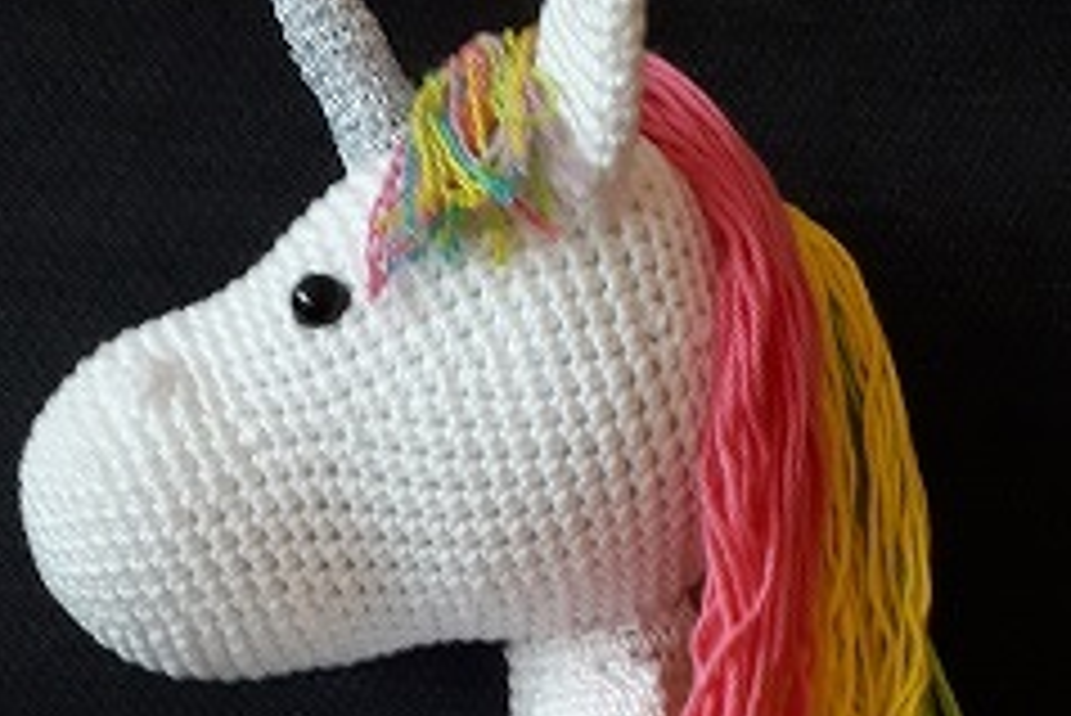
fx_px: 1637
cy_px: 806
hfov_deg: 36.0
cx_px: 670
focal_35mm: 55
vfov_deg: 23.1
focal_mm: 3.6
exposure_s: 1/15
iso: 320
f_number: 1.9
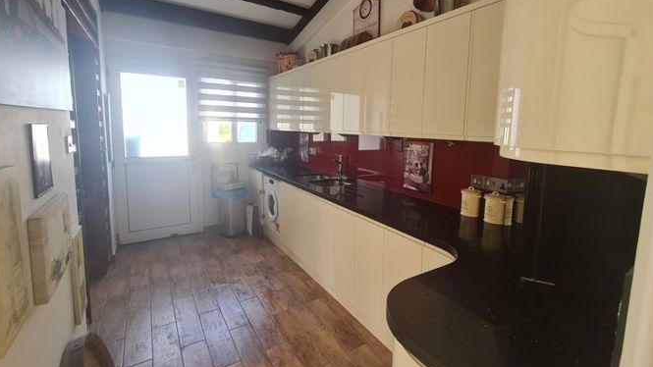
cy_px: 159
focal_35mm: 15
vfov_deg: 70.2
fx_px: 260
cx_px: 335
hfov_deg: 103.0
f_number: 2.2
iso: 80
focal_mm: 2.2
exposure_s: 1/50
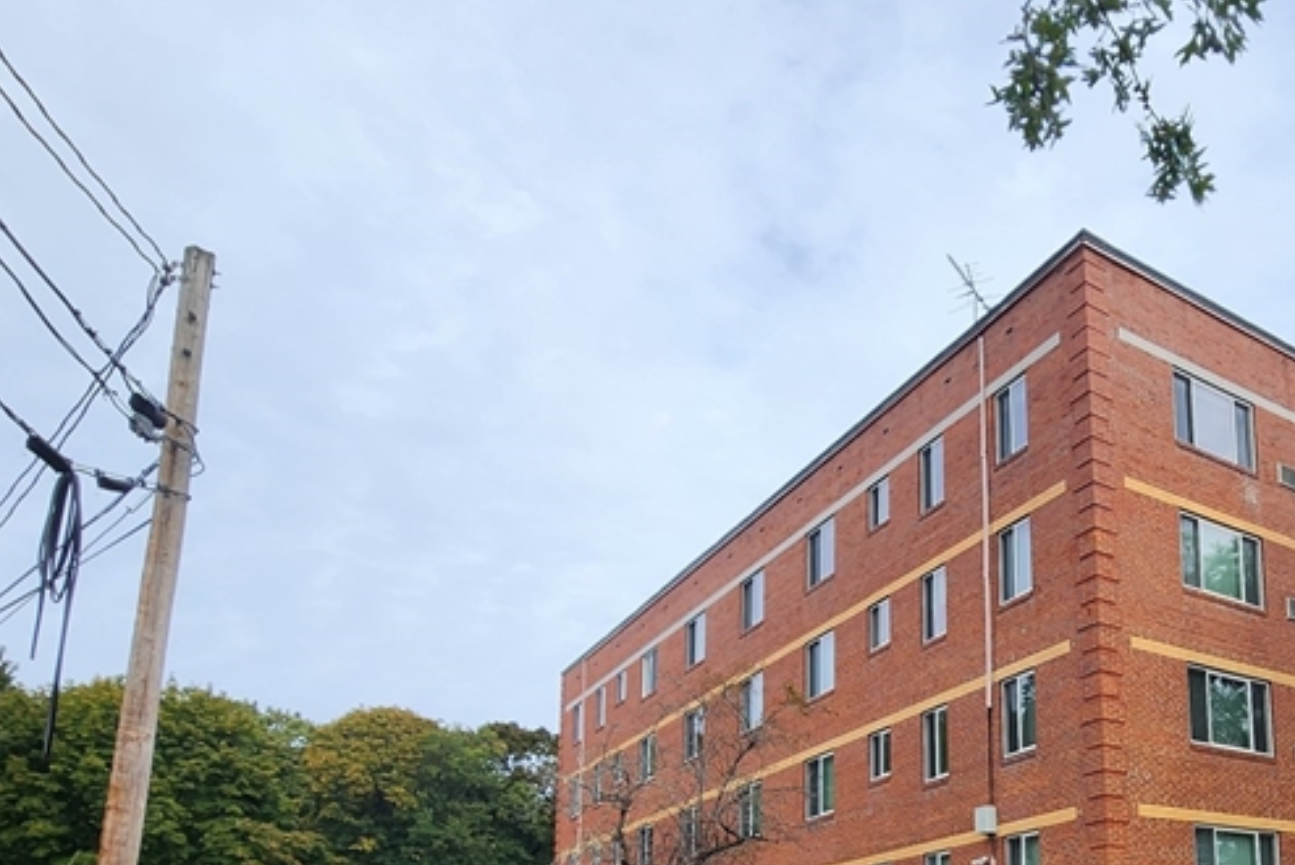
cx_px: 1093
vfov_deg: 41.5
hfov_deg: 58.7
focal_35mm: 28
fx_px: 1008
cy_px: 828
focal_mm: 2.2
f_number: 2.2
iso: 50
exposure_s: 1/986
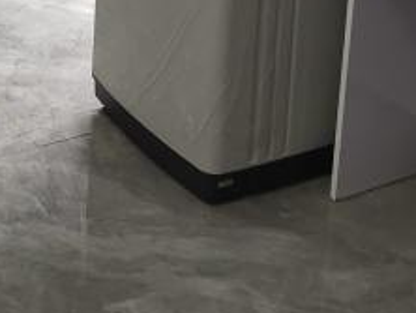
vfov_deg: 12.9
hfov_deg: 18.0
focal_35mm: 108
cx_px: 81
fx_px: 1299
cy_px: -178
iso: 171
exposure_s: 1/100
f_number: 1.79
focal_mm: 4.35
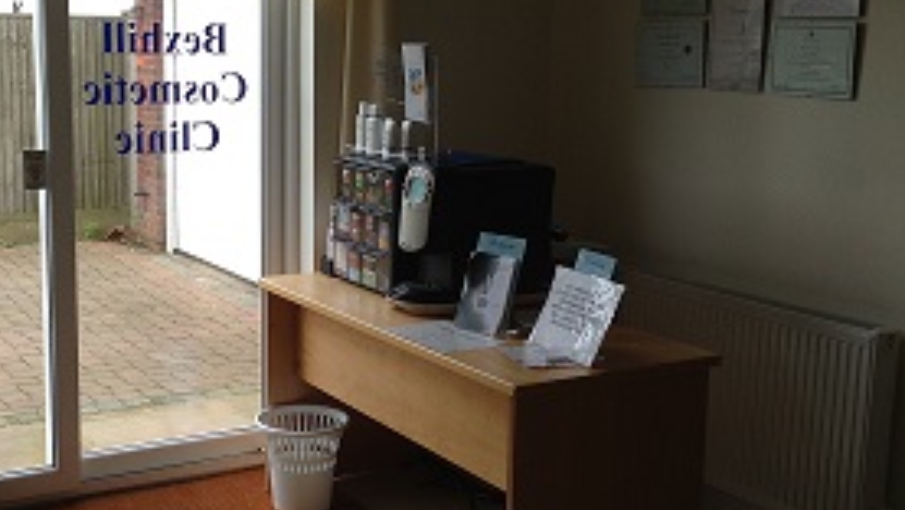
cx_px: 333
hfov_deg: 38.9
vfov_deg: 22.7
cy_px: 252
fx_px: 1272
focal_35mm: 53
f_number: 2.4
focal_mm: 4.13
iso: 50
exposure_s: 1/60
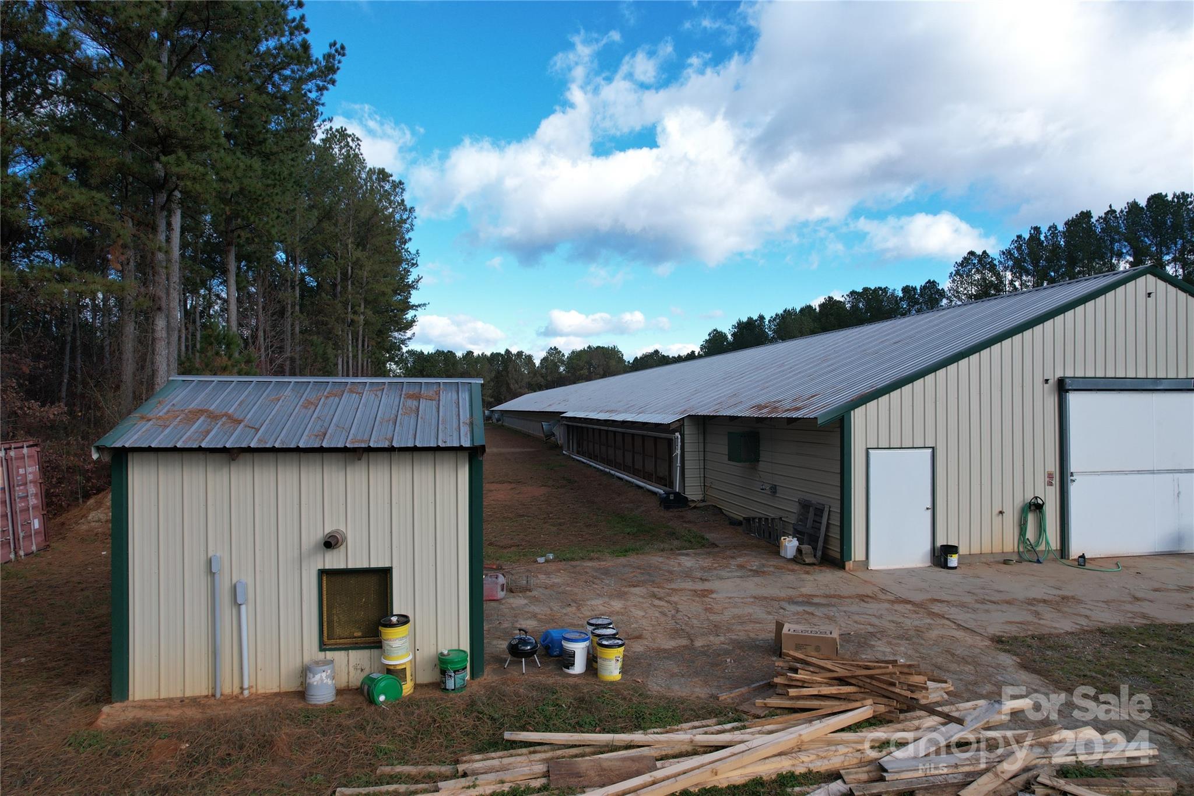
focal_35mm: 22
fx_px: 730
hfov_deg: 78.6
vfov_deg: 57.2
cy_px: 398
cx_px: 597
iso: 110
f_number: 2.8
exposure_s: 1/1000
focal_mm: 8.38
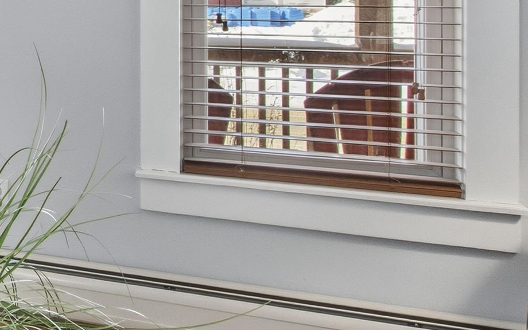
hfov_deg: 30.5
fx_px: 734
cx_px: -169
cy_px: -5
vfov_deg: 24.1
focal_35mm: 51
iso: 64
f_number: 11
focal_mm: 10
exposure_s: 1/13
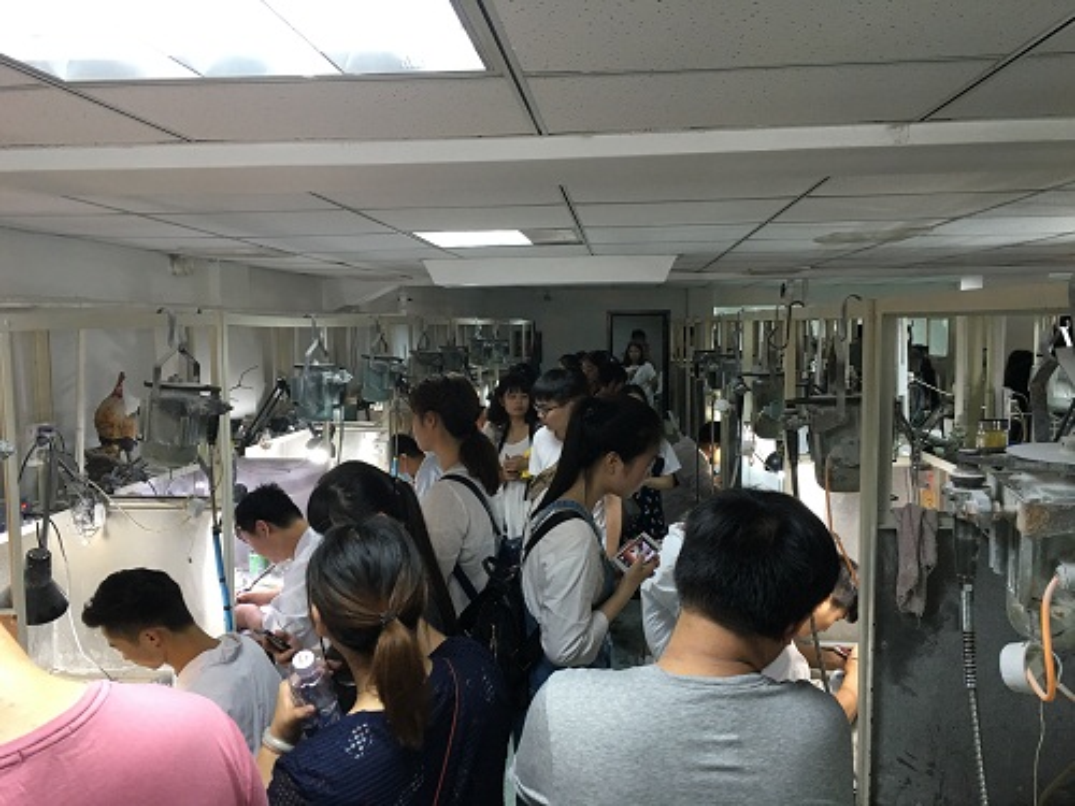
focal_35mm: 29
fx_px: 901
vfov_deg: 48.2
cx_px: 538
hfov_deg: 61.7
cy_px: 403
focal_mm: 4.15
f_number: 2.2
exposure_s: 1/17
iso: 64
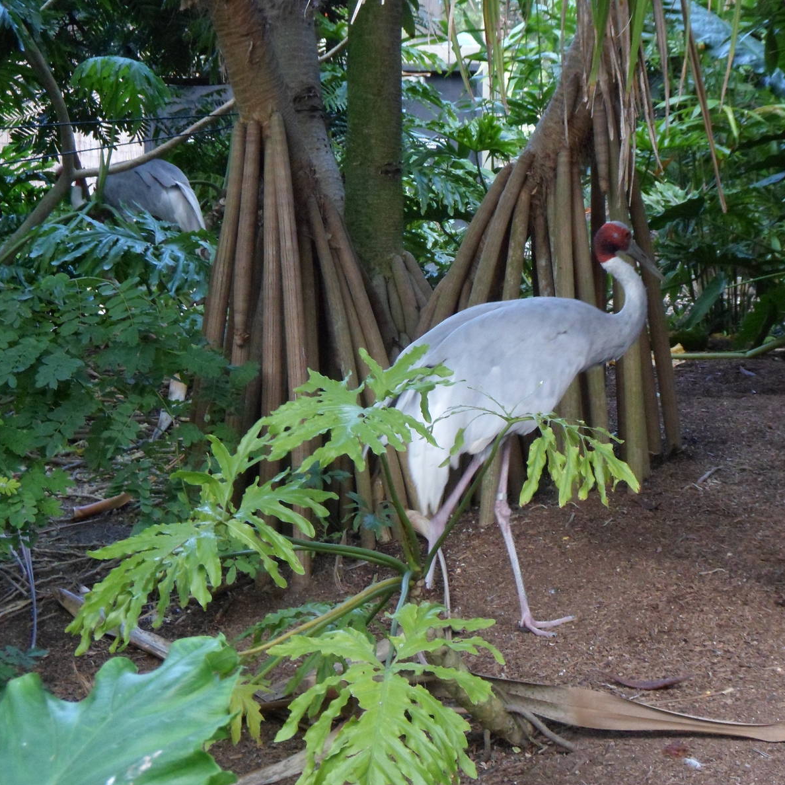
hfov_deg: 17.4
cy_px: 395
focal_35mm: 100
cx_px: 483
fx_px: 2566
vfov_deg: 17.4
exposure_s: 1/45
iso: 320
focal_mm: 14
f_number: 5.1
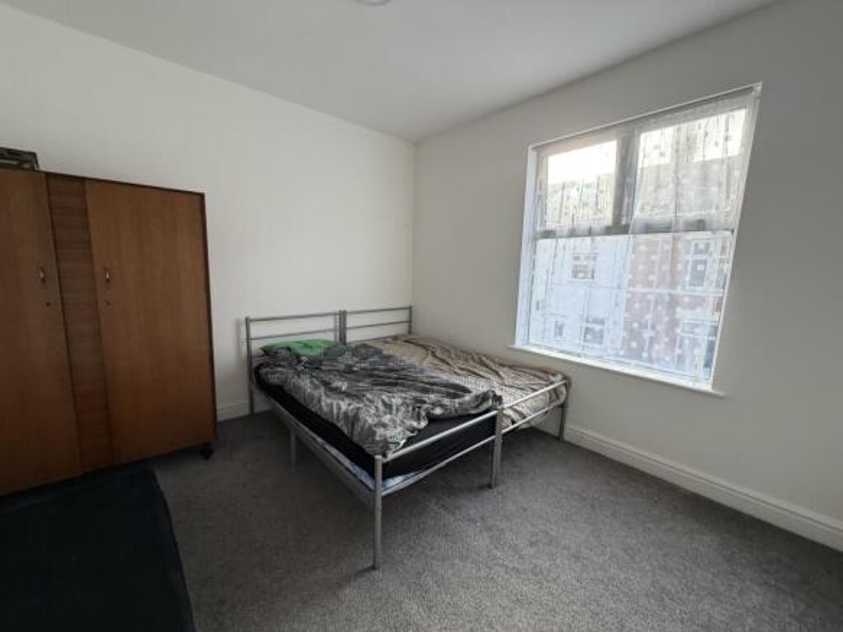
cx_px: 422
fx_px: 341
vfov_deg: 85.7
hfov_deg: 102.1
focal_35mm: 14
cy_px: 316
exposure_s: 1/121
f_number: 2.2
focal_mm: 2.22
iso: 160
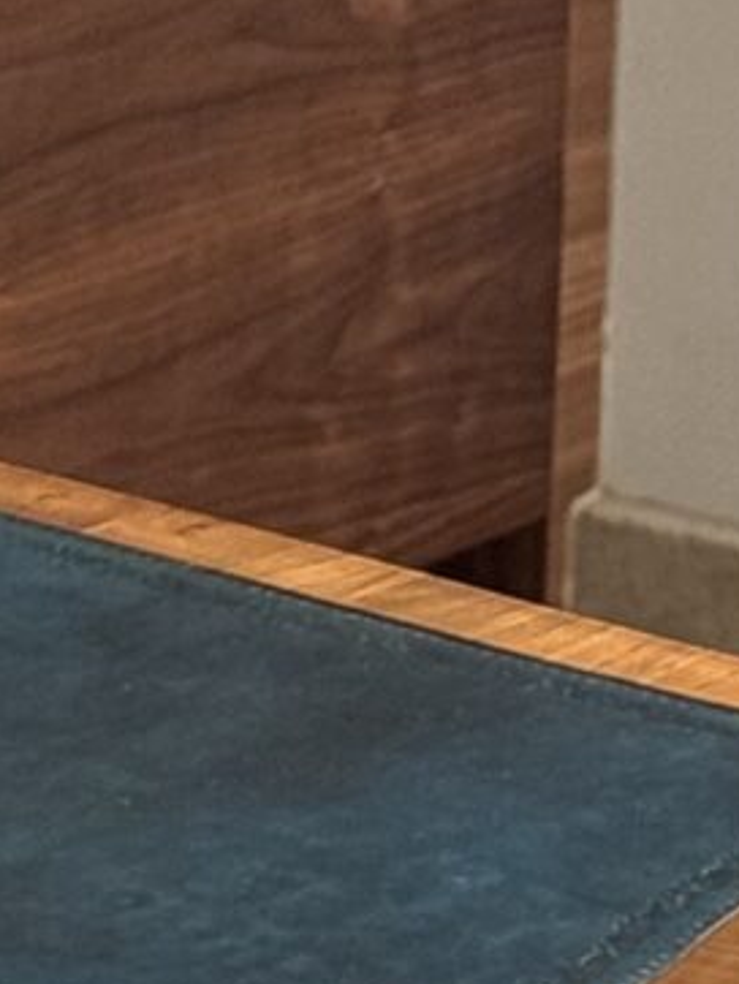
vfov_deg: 5.6
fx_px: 9638
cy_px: 2370
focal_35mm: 339
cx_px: -484
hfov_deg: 4.4
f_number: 1.78
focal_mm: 6.76
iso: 100
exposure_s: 1/72
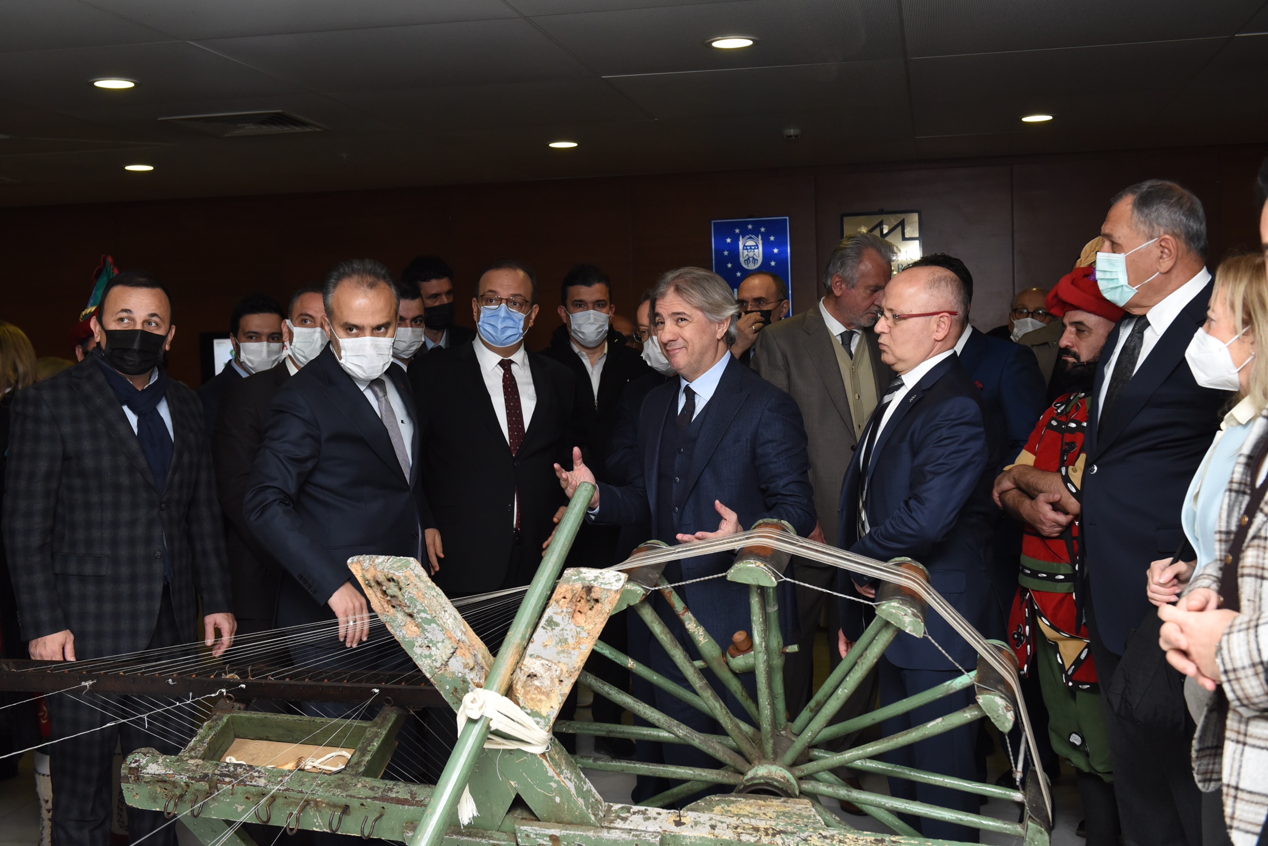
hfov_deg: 44.5
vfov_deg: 30.5
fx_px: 1550
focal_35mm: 44
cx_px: 634
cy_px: 423
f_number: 5.6
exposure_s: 1/250
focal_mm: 44
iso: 2500
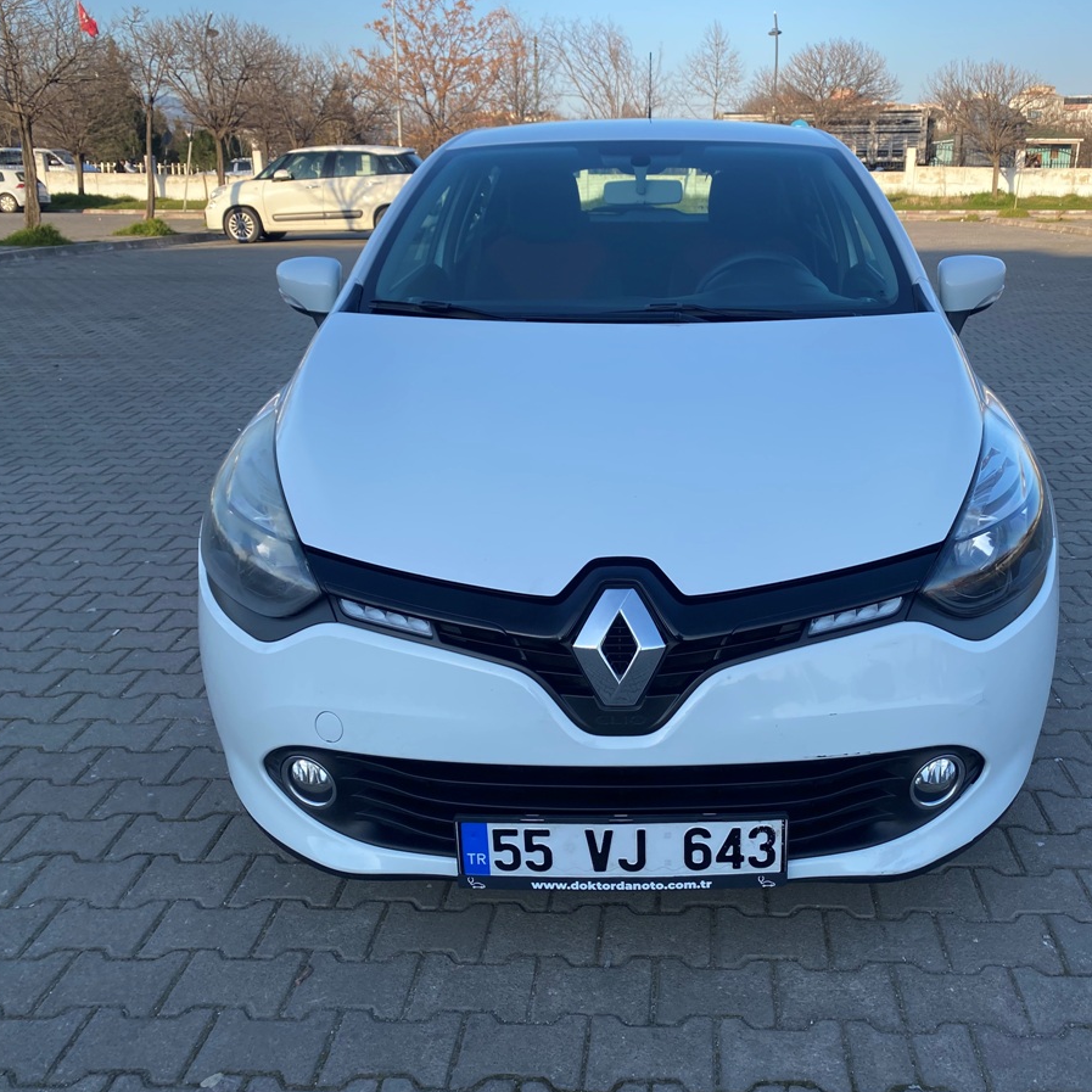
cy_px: 545
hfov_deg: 52.1
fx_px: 1106
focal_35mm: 31
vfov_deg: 52.5
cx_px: 662
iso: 32
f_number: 1.8
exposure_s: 1/852
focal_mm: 4.25
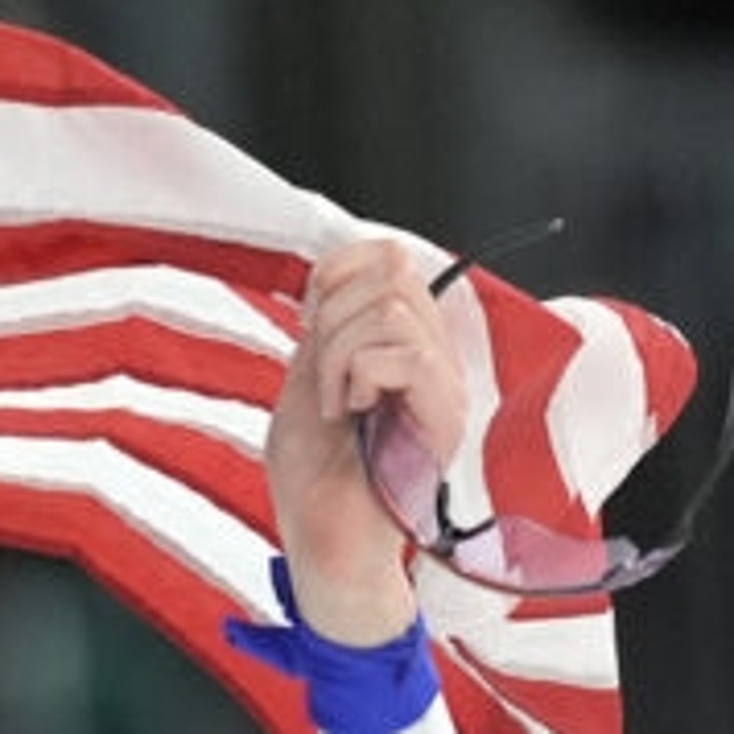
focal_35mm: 1911
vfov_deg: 0.9
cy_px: 1130
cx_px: -524
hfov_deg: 0.9
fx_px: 45844
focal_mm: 400
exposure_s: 1/3200
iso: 2000
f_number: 2.8
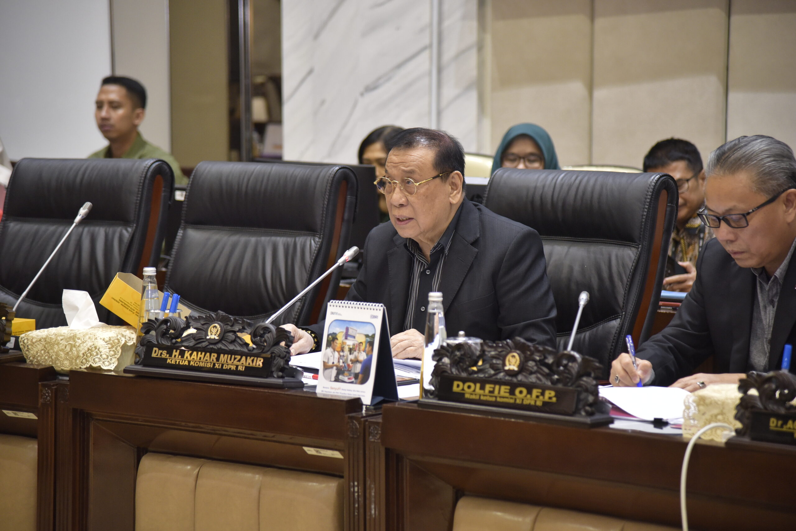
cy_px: 266
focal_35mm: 120
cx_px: 398
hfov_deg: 17.1
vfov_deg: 11.4
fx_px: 2654
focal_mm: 120
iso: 2000
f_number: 4
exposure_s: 1/200
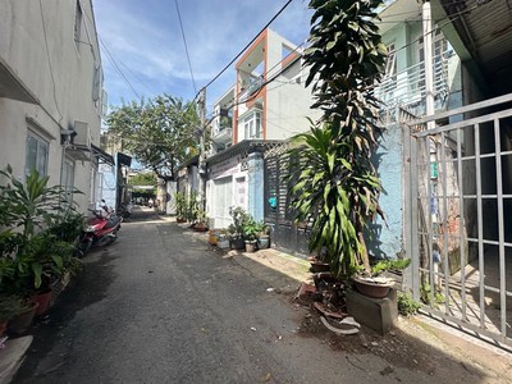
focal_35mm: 14
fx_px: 207
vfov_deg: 85.7
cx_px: 256
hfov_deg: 102.1
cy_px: 192
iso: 40
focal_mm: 2.22
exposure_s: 1/868
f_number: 2.2
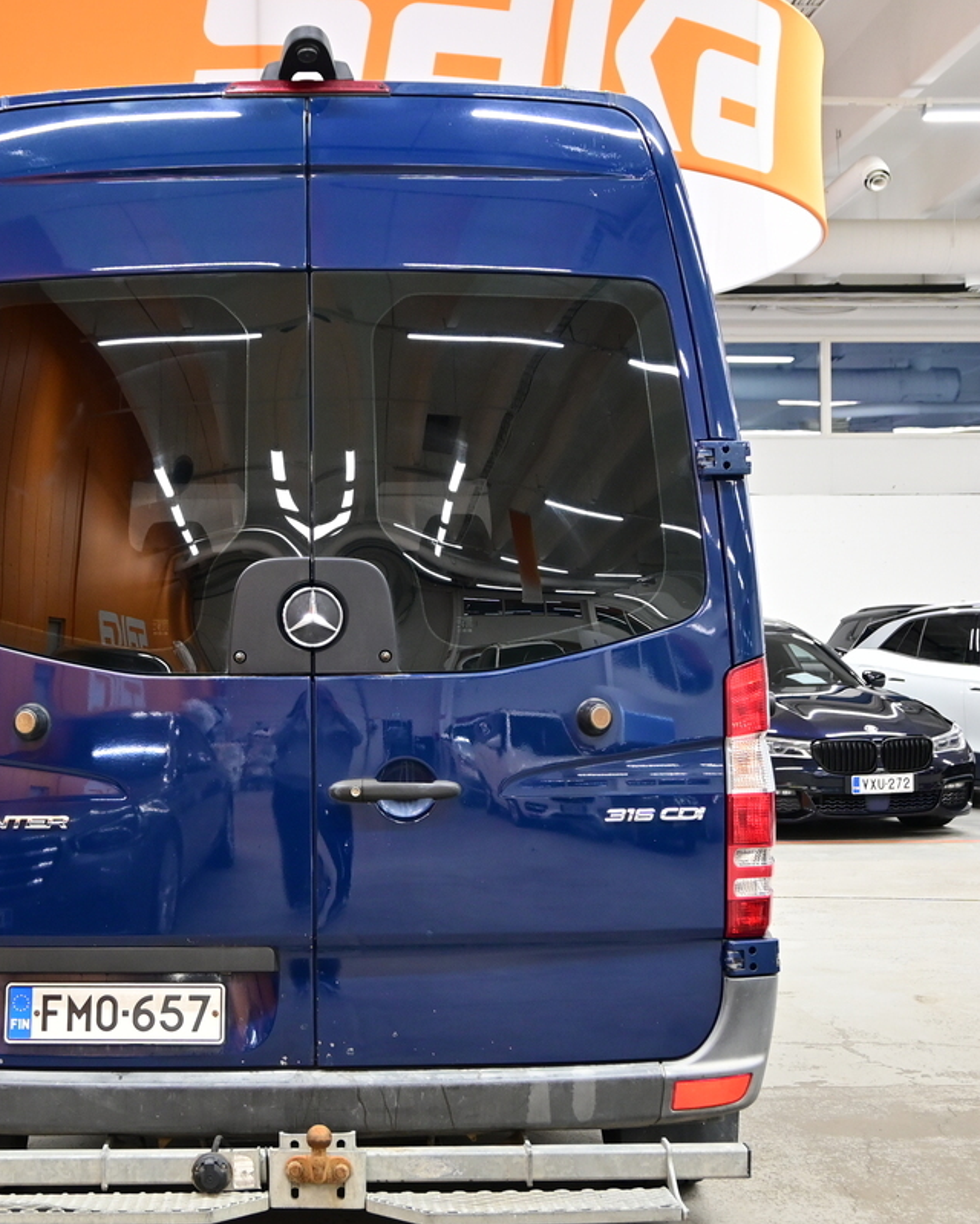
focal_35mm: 58
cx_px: 329
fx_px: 2118
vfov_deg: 32.3
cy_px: 624
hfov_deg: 25.9
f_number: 3.8
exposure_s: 1/30
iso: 560
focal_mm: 20.5
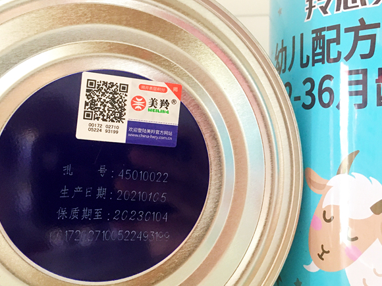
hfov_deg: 46.5
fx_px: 441
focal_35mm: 40
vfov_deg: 35.9
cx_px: 234
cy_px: 126
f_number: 2.2
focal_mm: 4.15
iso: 200
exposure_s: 1/25
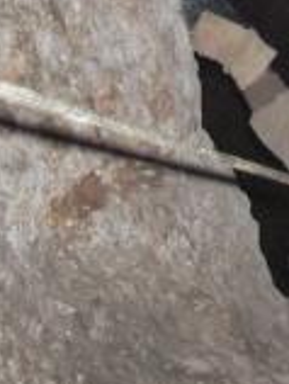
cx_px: 372
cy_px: 177
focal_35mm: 144
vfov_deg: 13.7
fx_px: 1599
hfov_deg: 10.1
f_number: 3.3
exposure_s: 1/30
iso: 200
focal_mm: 6.3
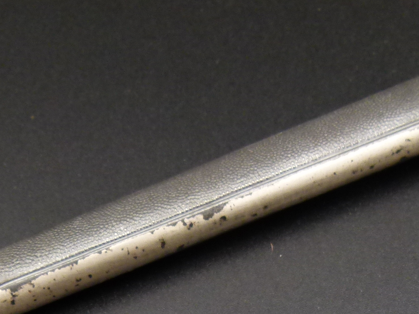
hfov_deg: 21.5
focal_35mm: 91
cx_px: 253
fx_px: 1101
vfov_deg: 15.1
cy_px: 457
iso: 125
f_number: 3
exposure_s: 1/60
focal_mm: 5.6
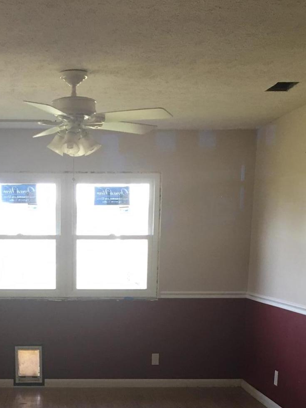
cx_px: 66
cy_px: 408
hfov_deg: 24.5
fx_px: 696
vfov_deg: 30.4
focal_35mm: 59
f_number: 2.2
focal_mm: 4.15
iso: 40
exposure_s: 1/30
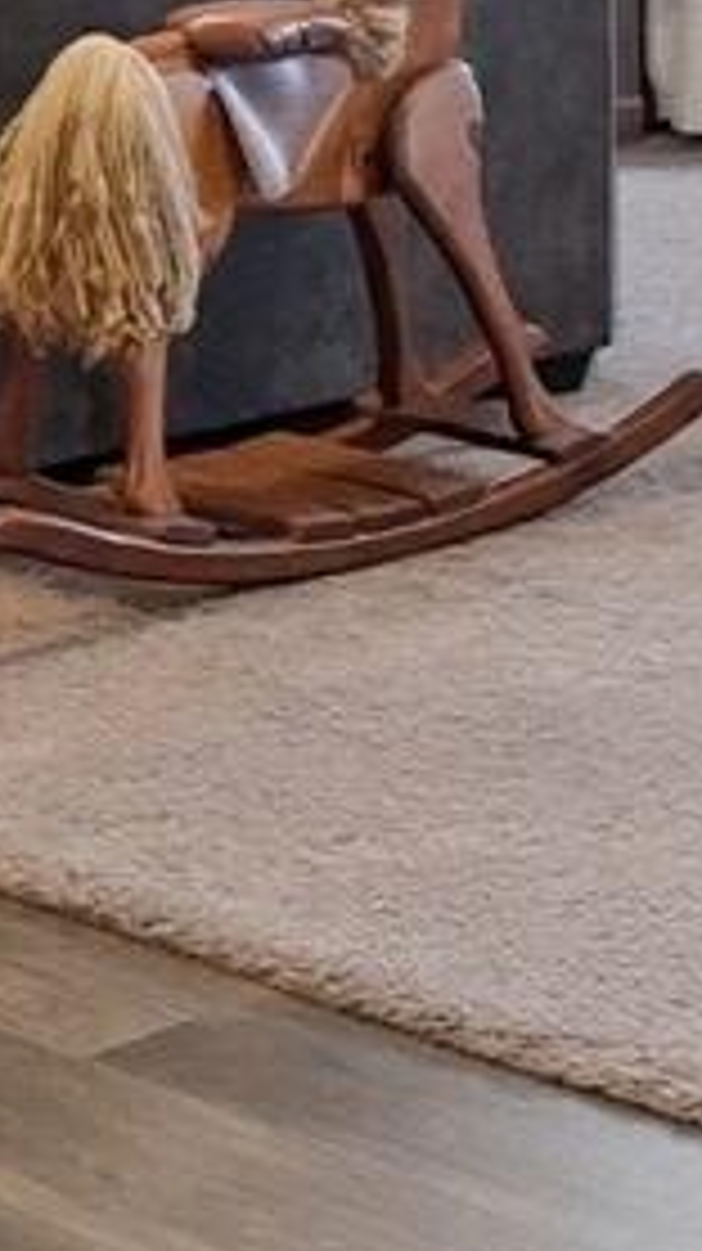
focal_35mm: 113
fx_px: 3746
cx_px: 1066
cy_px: -513
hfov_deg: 10.3
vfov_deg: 17.4
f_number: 4
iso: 100
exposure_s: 1/125
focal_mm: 10
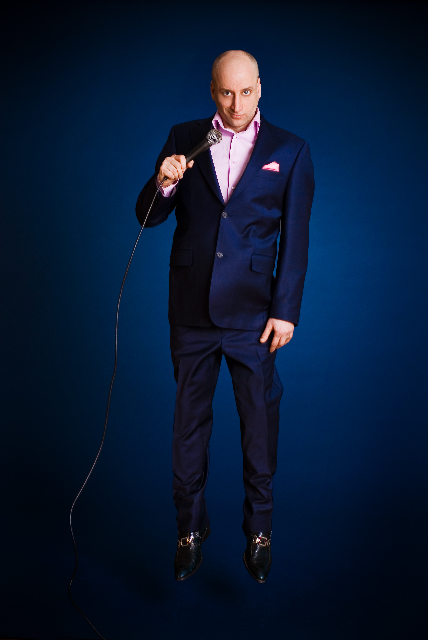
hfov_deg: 18.2
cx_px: 214
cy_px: 320
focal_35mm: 75
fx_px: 1334
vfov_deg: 27.0
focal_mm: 50
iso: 100
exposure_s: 1/100
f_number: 4.5
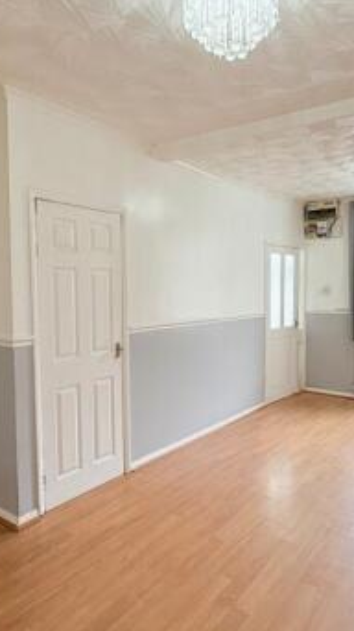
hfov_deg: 44.1
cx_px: 215
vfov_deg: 71.9
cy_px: 311
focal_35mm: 26
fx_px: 435
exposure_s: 1/132
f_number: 2.2
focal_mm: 2.22
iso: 100
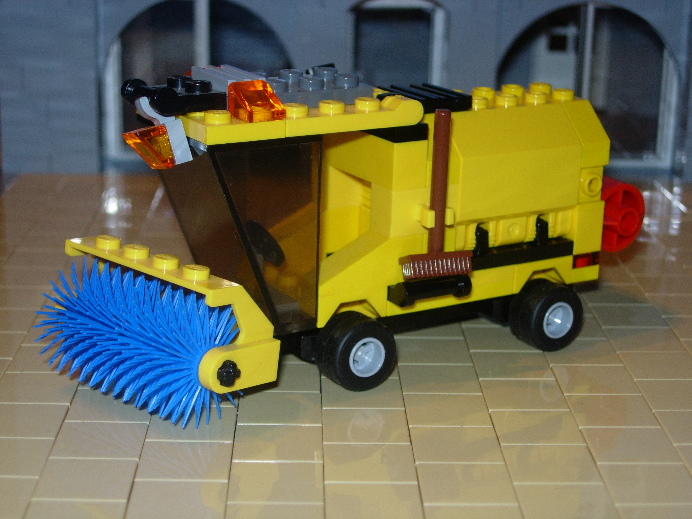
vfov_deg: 20.4
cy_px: 260
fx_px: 1439
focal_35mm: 72
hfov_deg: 27.0
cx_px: 346
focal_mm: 14.9
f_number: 3.7
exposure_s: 1/64
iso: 79
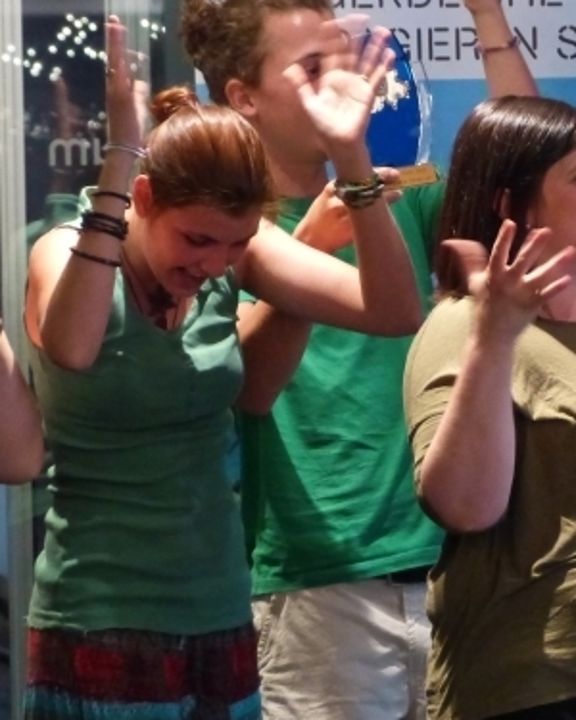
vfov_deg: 7.2
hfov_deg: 5.8
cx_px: 337
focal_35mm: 268
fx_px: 5711
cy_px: 278
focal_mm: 25.2
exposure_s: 1/60
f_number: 2.8
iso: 800
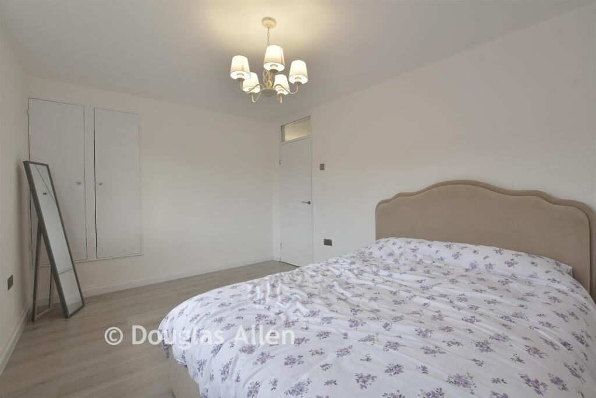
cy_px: 199
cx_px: 298
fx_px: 248
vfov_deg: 77.3
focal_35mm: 15
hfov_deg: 100.4
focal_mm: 10
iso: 200
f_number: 8
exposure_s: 1/30
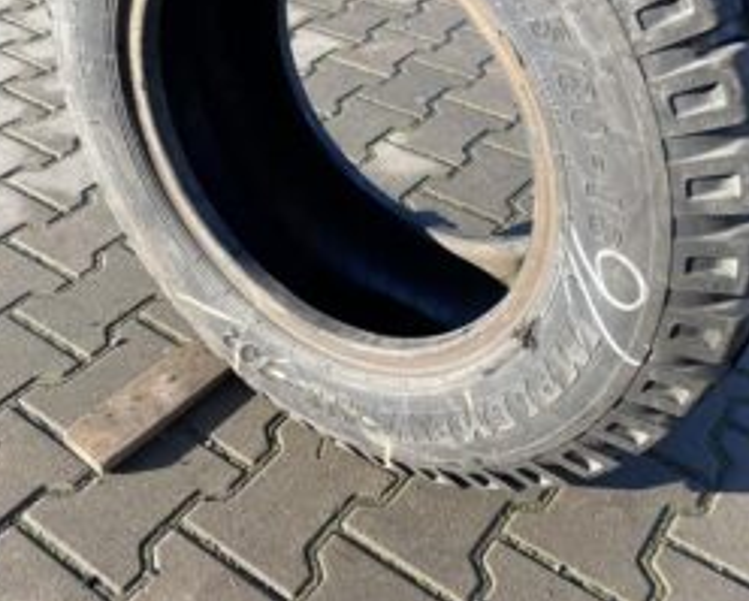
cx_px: 338
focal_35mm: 44
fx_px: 977
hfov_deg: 41.9
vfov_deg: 33.3
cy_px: 131
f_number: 1.8
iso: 32
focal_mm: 4.25
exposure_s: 1/423
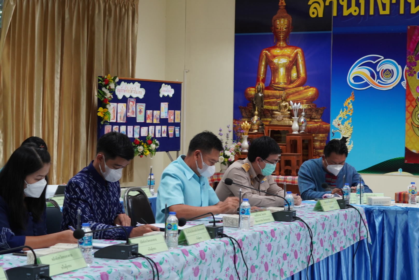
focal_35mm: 75
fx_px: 874
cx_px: 210
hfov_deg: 27.0
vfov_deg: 18.2
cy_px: 140
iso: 400
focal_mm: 50
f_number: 5.6
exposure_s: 1/20
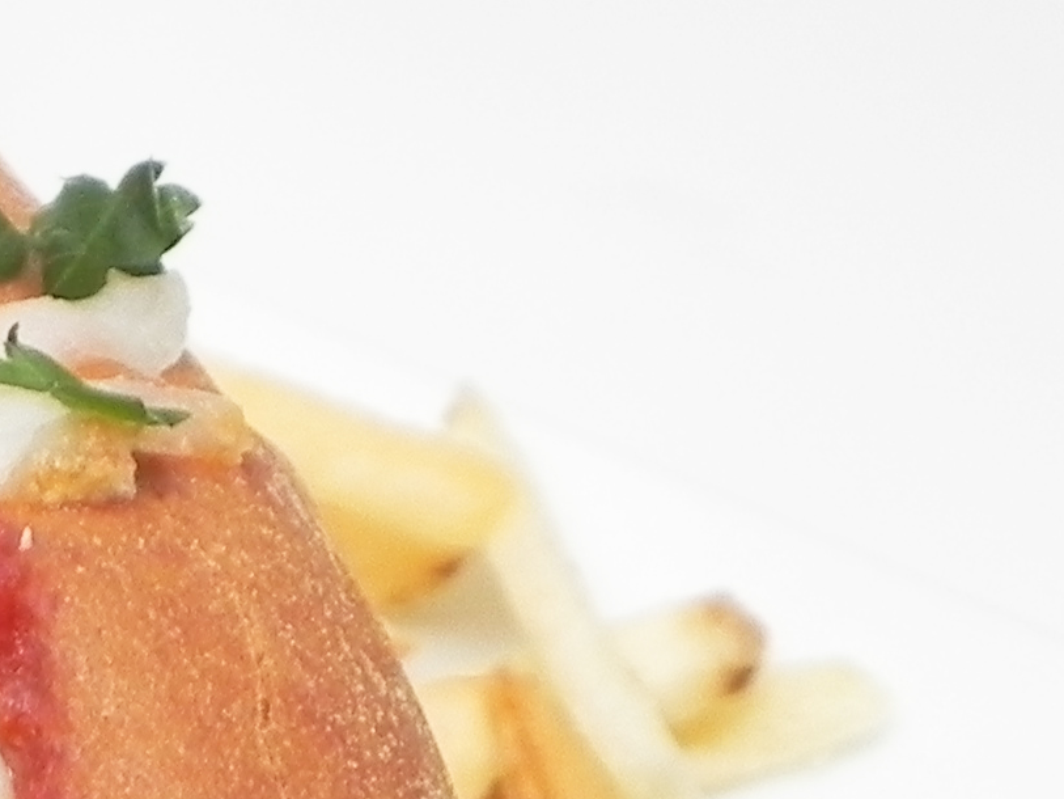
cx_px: -432
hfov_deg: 10.4
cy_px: 1217
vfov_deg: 7.9
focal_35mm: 184
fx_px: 5656
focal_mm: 7.3
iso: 160
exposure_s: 1/33
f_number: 3.2
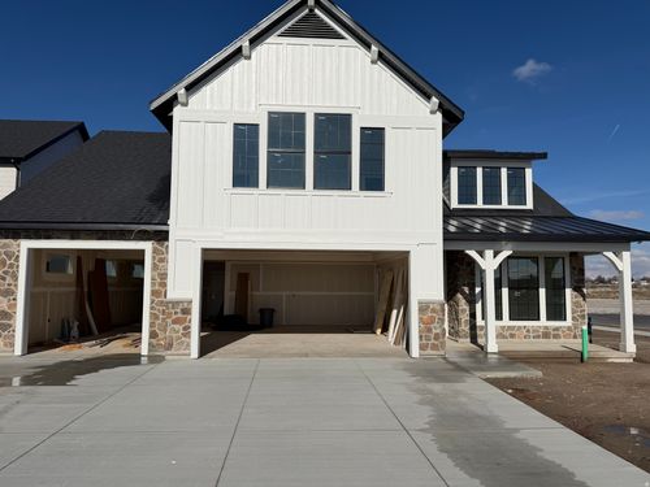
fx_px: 451
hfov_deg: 71.6
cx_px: 325
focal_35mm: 24
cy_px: 244
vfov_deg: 56.8
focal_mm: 6.76
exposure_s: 1/22727
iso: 80
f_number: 1.78
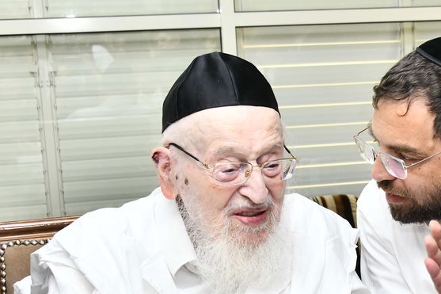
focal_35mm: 88
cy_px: 201
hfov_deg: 22.6
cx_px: 397
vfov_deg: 15.5
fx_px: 1078
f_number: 5.6
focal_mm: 35
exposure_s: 1/160
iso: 1250
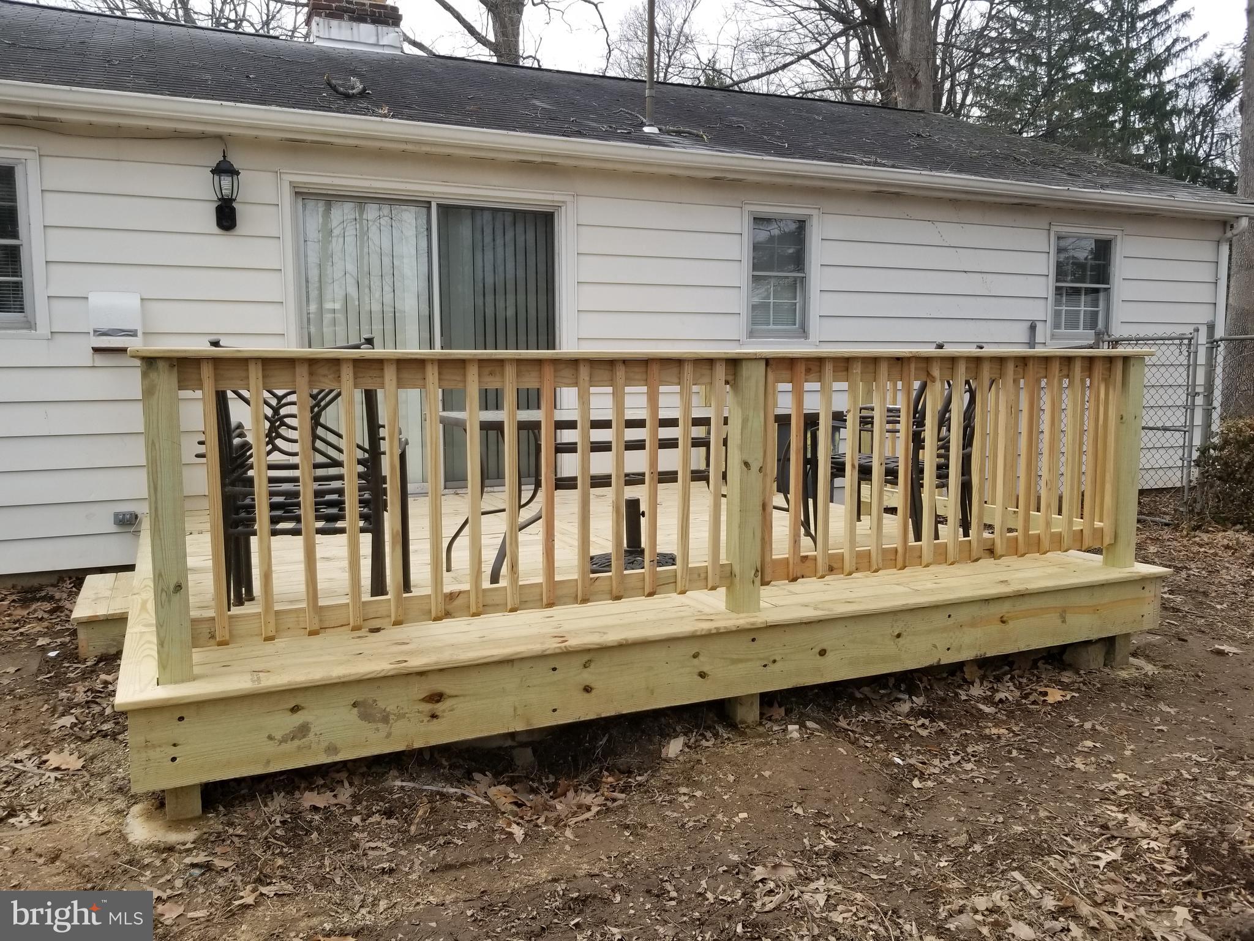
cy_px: 470
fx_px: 942
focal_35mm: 26
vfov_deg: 53.1
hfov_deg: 67.3
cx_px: 627
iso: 50
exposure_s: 1/886
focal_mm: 4.25
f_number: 1.7
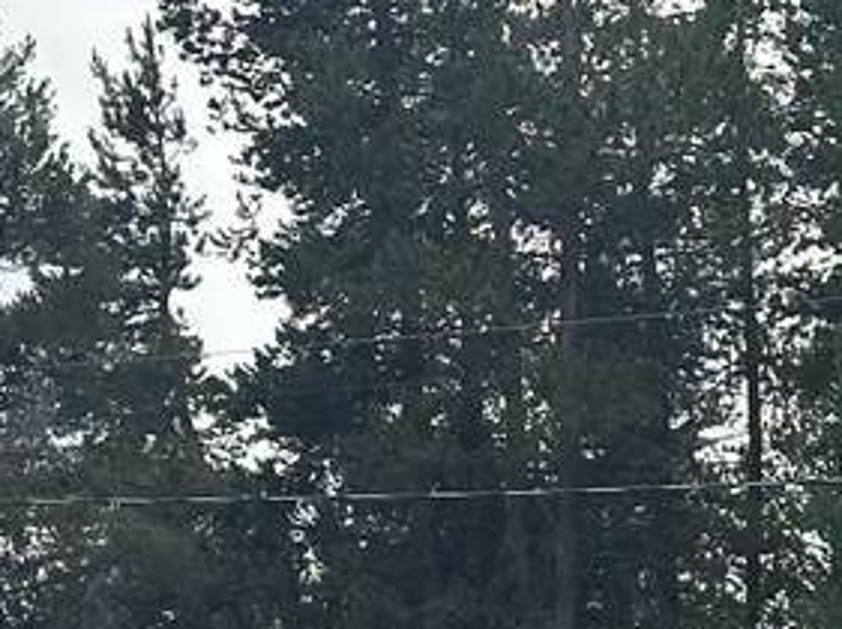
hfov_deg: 8.6
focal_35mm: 219
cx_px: -731
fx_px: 5320
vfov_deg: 6.6
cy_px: 1201
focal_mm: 6.86
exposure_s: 1/1953
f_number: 1.78
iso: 64
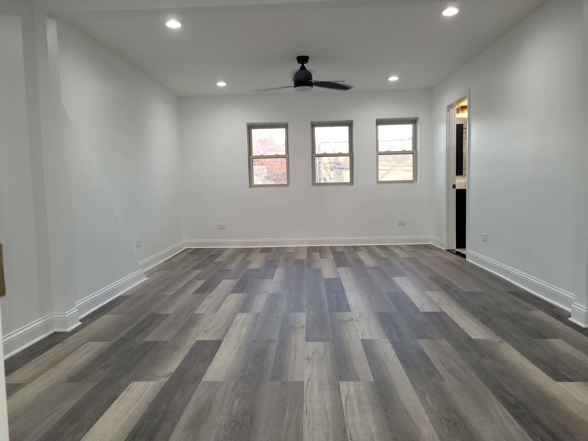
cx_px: 294
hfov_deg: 67.3
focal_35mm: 26
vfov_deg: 53.1
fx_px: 442
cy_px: 220
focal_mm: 5.4
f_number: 1.8
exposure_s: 1/60
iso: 100
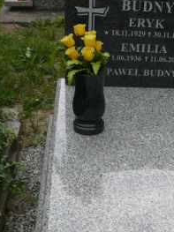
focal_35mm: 64
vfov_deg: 29.8
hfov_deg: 22.6
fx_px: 429
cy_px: 176
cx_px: 142
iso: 100
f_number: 5.6
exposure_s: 1/250
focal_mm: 7.4
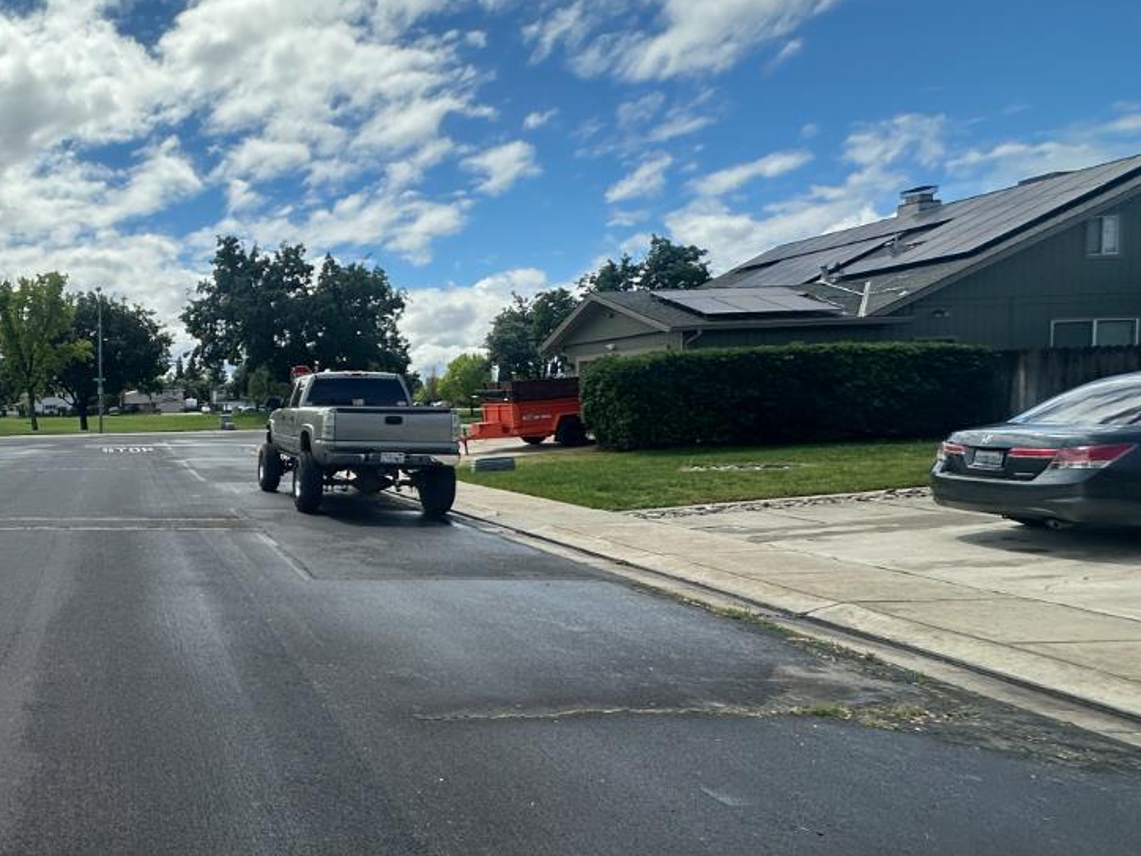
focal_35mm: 29
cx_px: 32
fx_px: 956
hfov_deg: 51.1
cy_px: 461
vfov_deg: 48.2
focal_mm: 2.22
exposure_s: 1/3205
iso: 50
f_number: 2.2
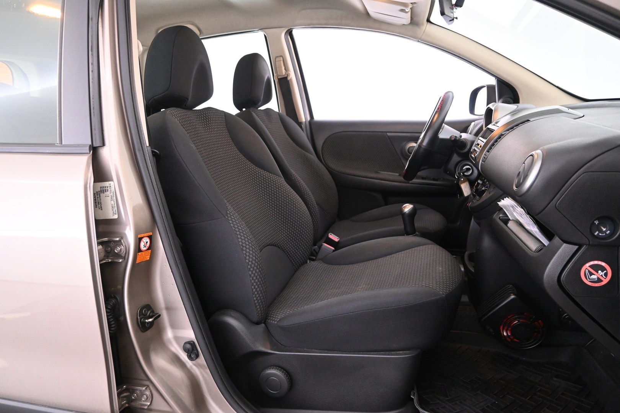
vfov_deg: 49.1
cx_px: 310
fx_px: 452
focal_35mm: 26
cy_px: 206
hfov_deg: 68.9
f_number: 3.5
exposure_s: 1/25
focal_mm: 17.5
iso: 2500
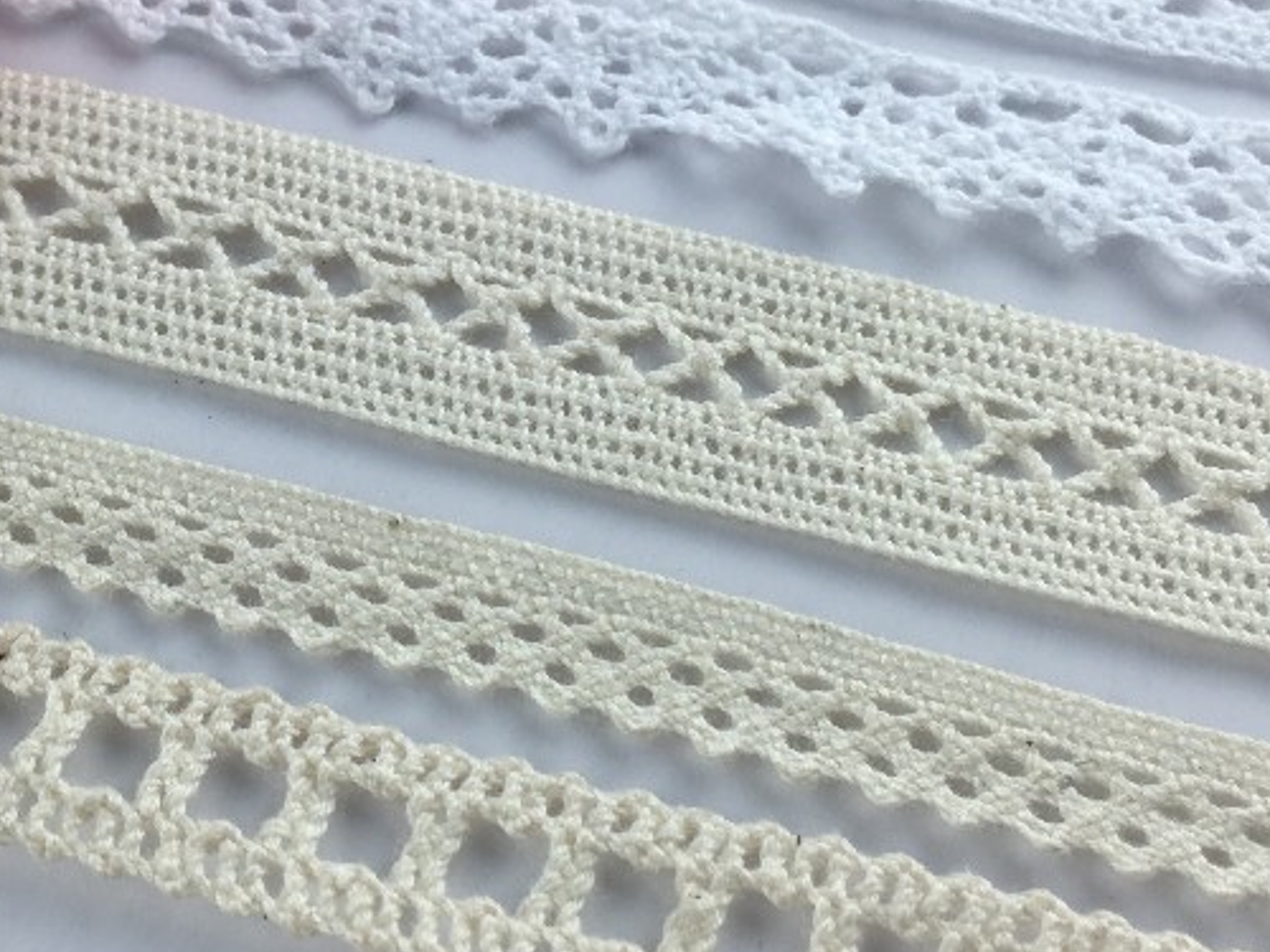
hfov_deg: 32.9
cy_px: 366
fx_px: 2128
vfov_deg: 25.2
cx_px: 422
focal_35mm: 58
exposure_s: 1/122
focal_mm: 4.15
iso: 25
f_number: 2.2
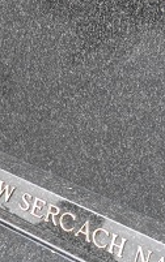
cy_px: -27
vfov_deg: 23.9
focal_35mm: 81
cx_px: 75
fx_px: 582
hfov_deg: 16.1
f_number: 3.3
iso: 160
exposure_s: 1/30
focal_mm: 4.3
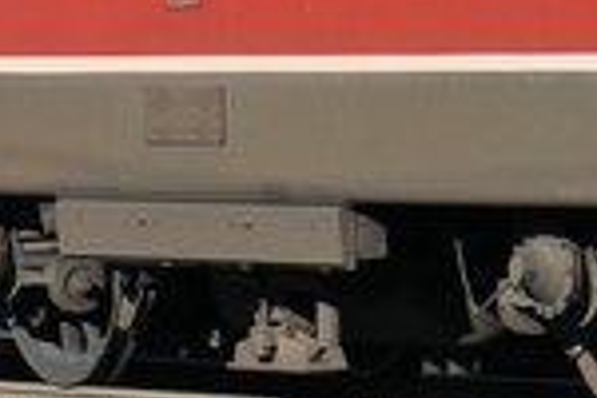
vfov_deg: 2.4
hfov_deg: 3.6
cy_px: -312
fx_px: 9551
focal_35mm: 576
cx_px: 247
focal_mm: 48
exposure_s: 1/1000
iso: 250
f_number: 7.1
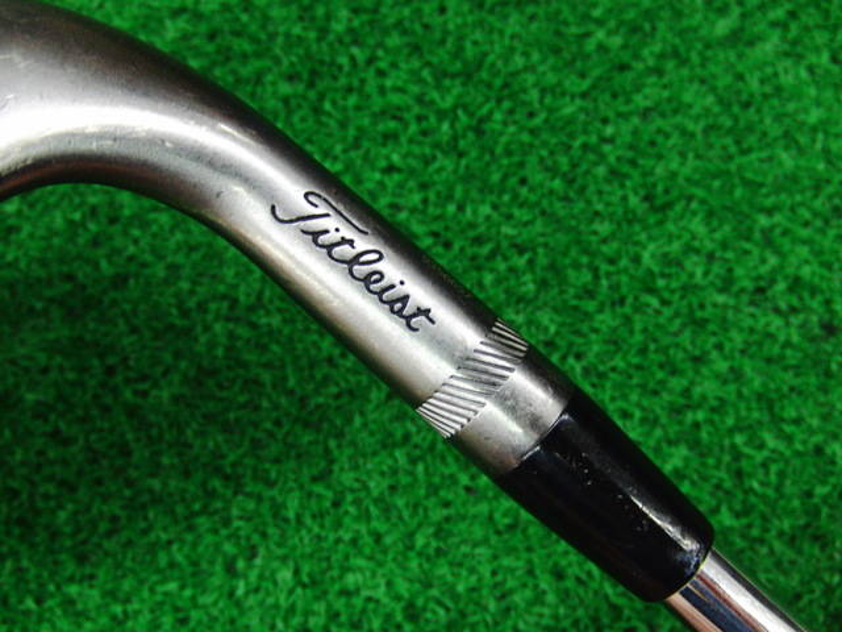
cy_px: 316
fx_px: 900
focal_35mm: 37
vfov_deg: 38.7
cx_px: 421
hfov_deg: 50.1
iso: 400
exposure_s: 1/40
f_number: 3.6
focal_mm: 6.42
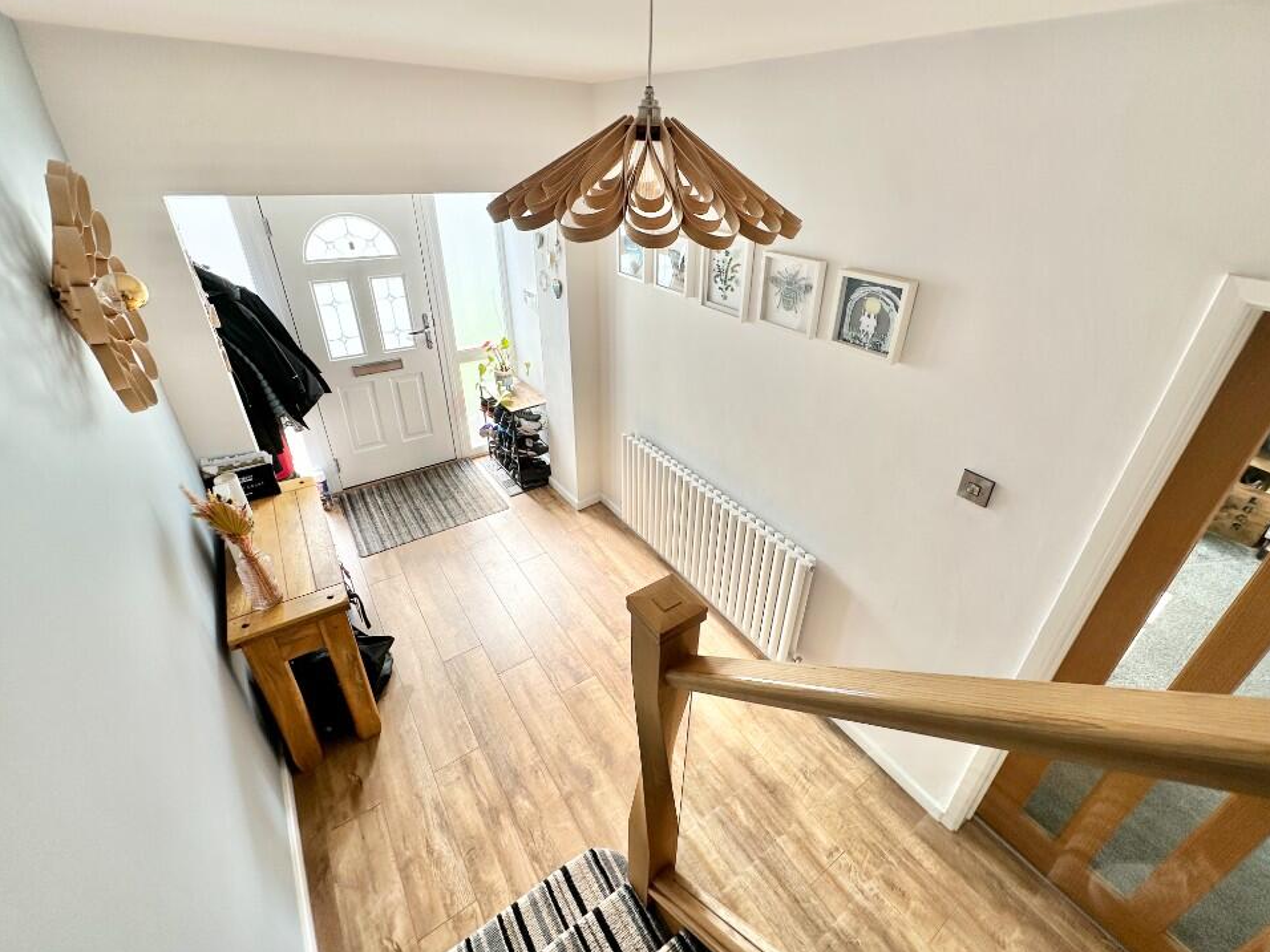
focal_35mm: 15
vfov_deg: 81.7
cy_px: 446
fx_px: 550
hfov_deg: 98.1
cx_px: 656
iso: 40
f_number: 2.2
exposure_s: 1/234
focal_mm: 2.22
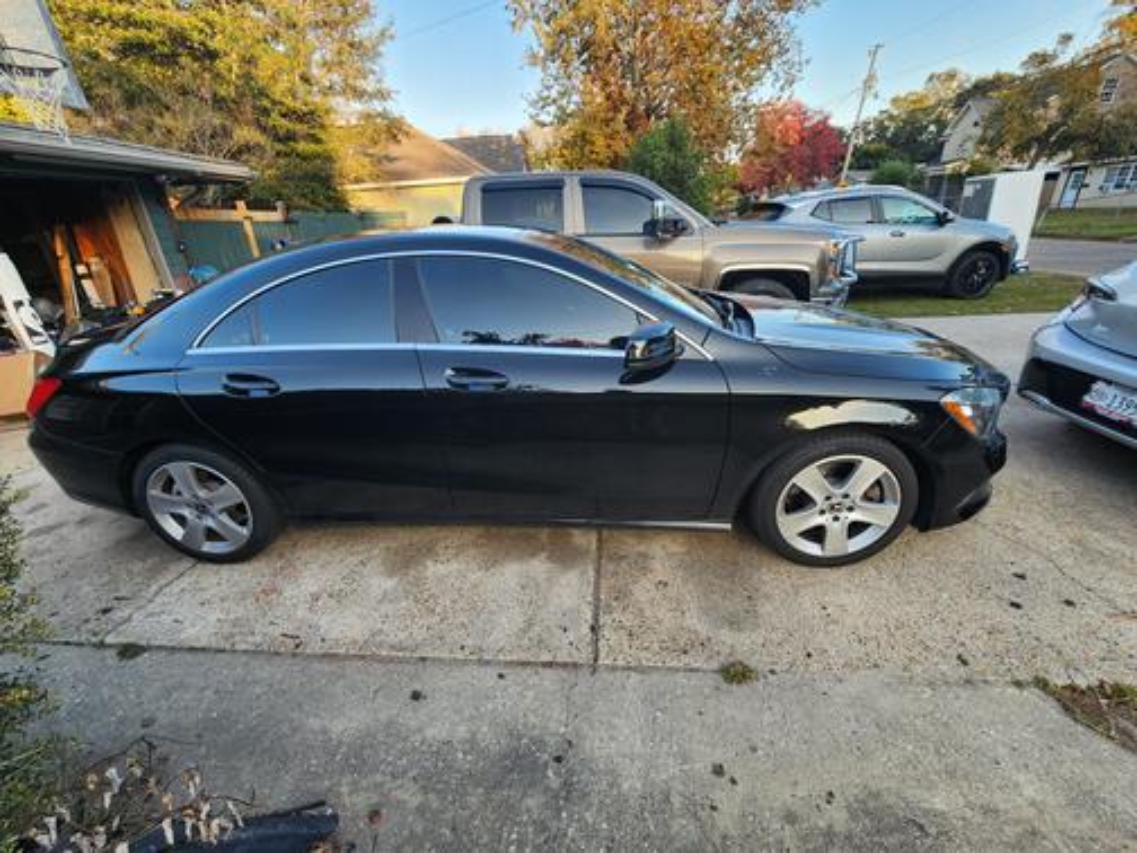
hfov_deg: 106.2
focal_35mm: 13
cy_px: 426
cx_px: 568
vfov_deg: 89.9
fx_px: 427
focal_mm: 2.2
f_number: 2.2
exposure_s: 1/139
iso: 50
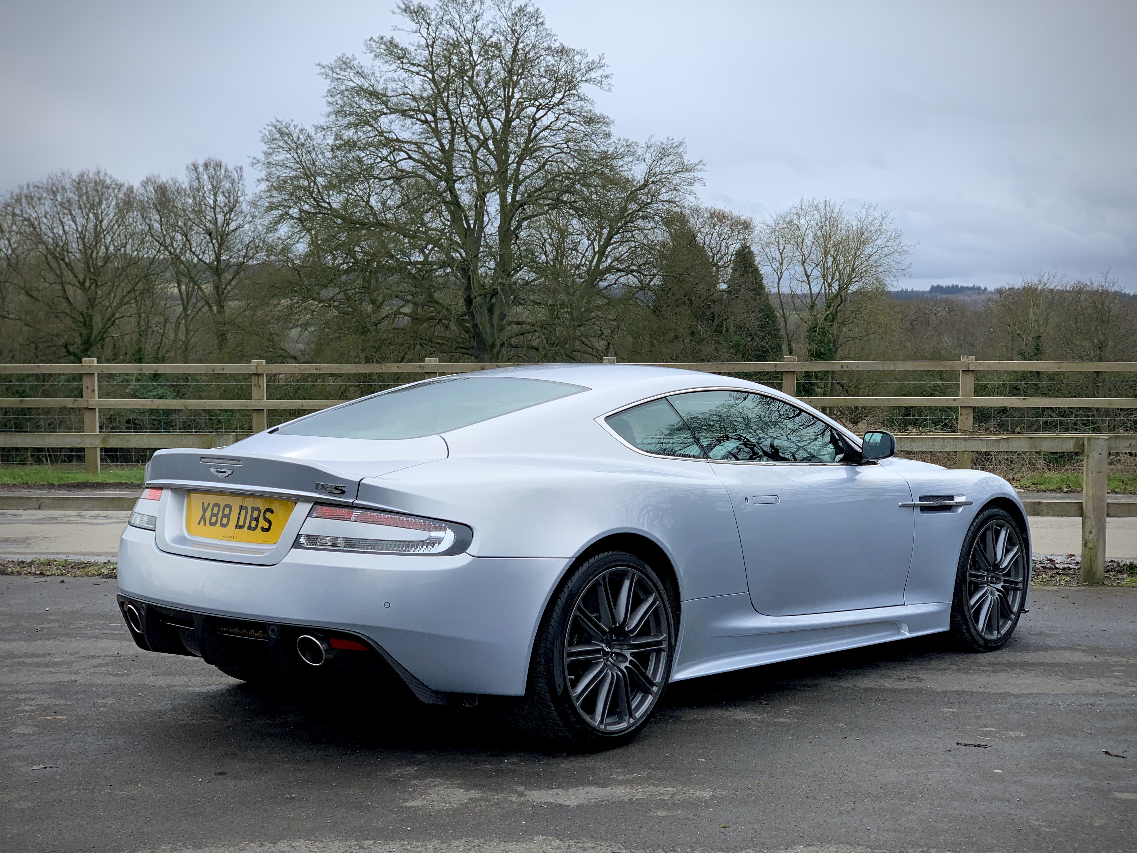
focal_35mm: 52
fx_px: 1708
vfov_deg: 28.0
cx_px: 568
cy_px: 426
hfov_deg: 36.8
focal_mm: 6
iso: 16
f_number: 2.4
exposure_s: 1/390
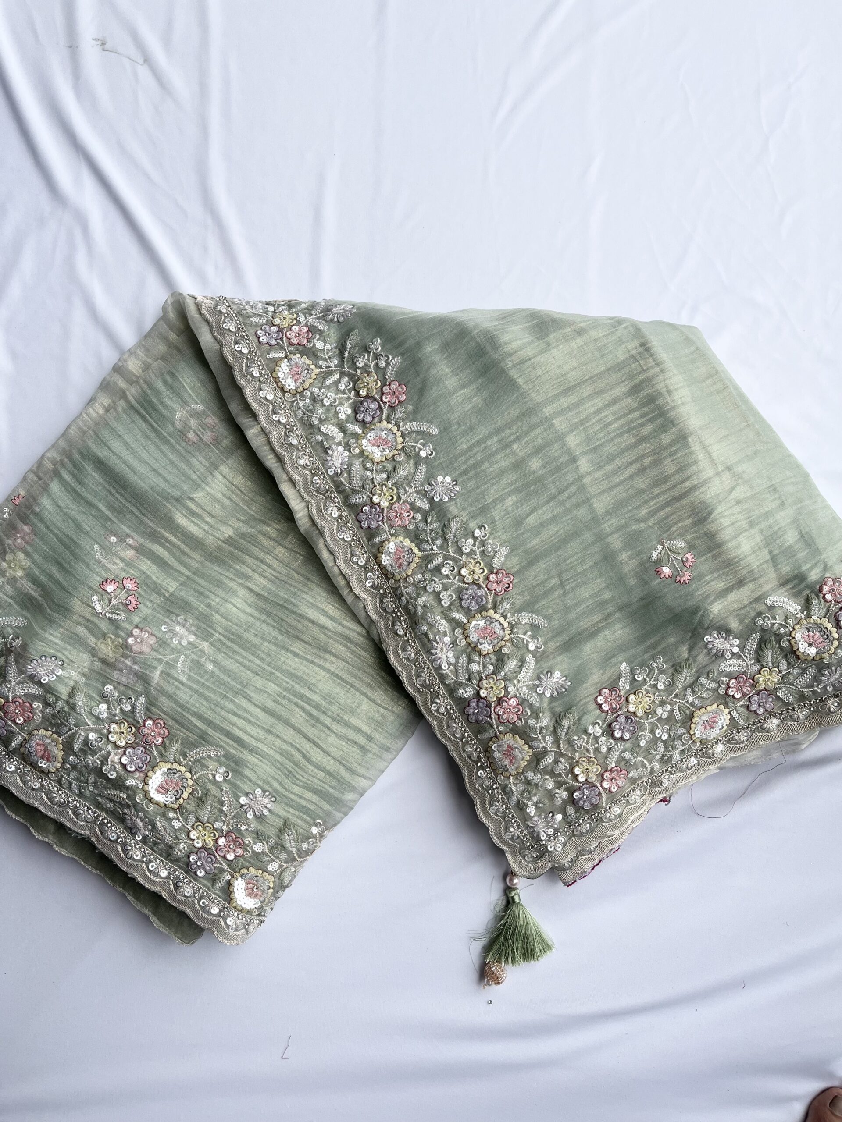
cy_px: 561
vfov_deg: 67.3
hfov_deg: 53.1
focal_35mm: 26
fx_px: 843
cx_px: 421
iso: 50
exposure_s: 1/1279
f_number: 1.6
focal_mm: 5.1
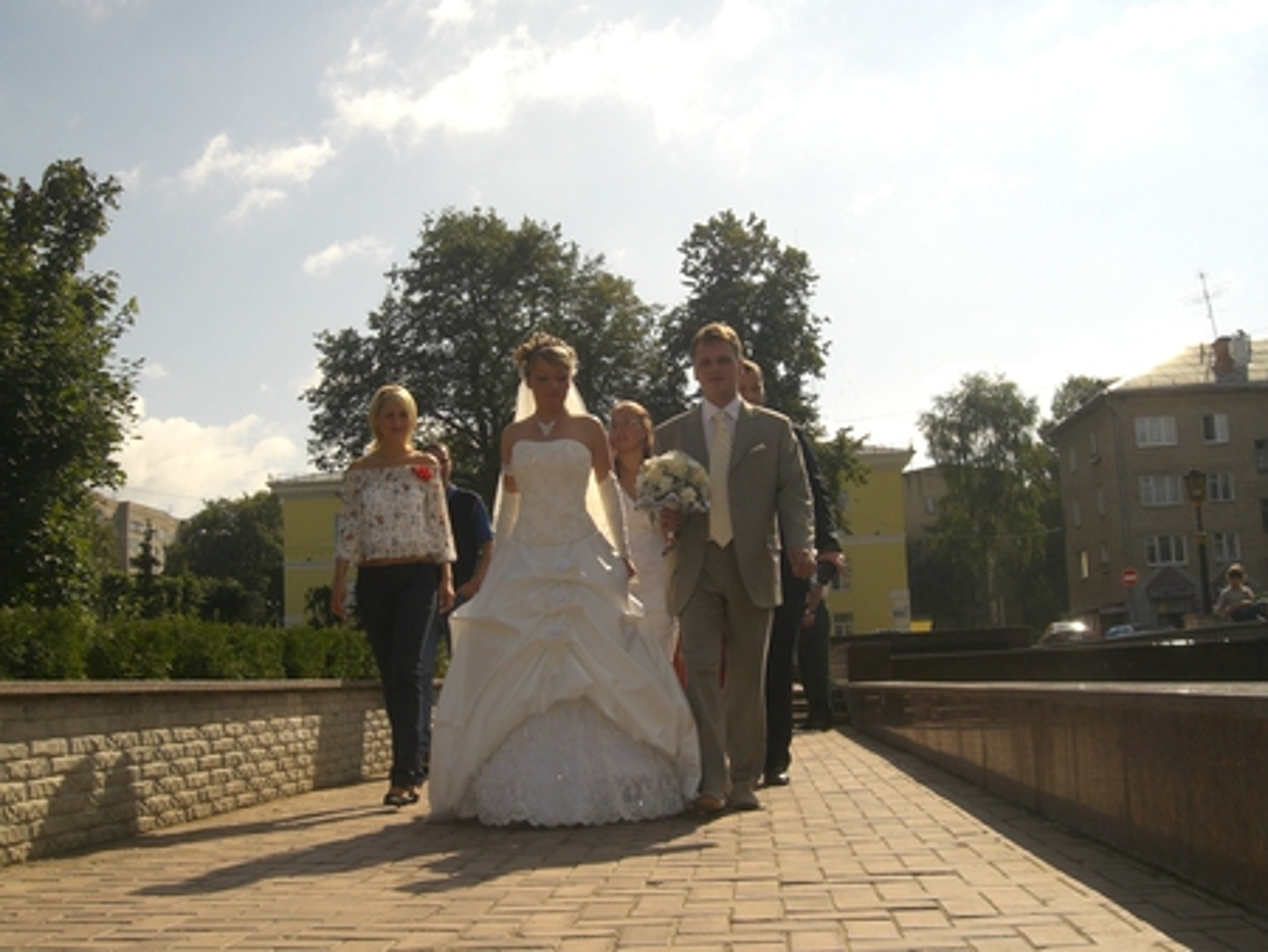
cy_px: 476
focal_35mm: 38
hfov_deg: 49.0
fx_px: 1393
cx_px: 634
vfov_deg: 37.8
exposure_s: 1/1000
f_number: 4.4
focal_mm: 6.3
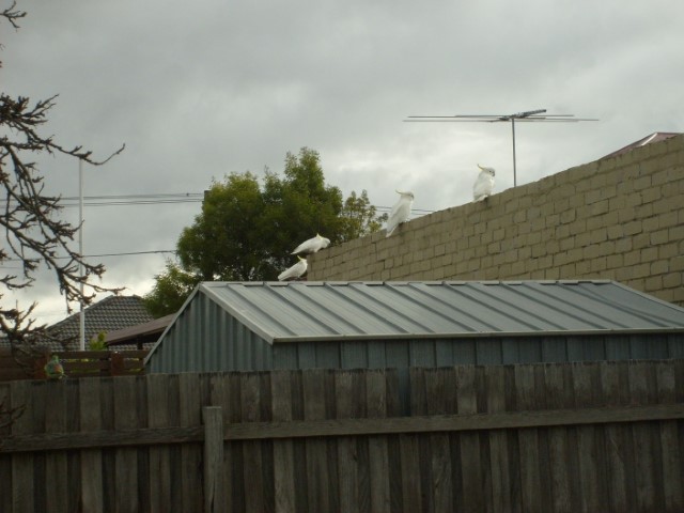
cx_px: 342
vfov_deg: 14.0
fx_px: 2095
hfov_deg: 18.5
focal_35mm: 106
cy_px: 256
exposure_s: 1/500
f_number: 4.9
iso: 80
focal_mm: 17.4
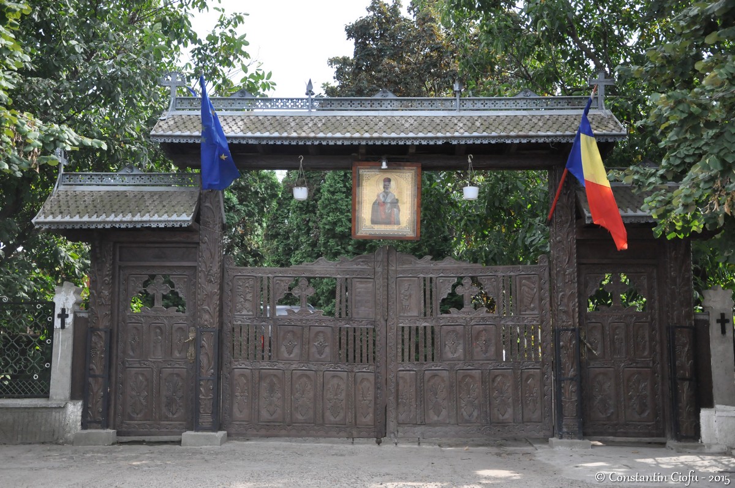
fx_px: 856
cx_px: 368
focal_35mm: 42
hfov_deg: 46.4
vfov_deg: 31.8
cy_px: 244
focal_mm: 28
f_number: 4
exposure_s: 1/2500
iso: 1600
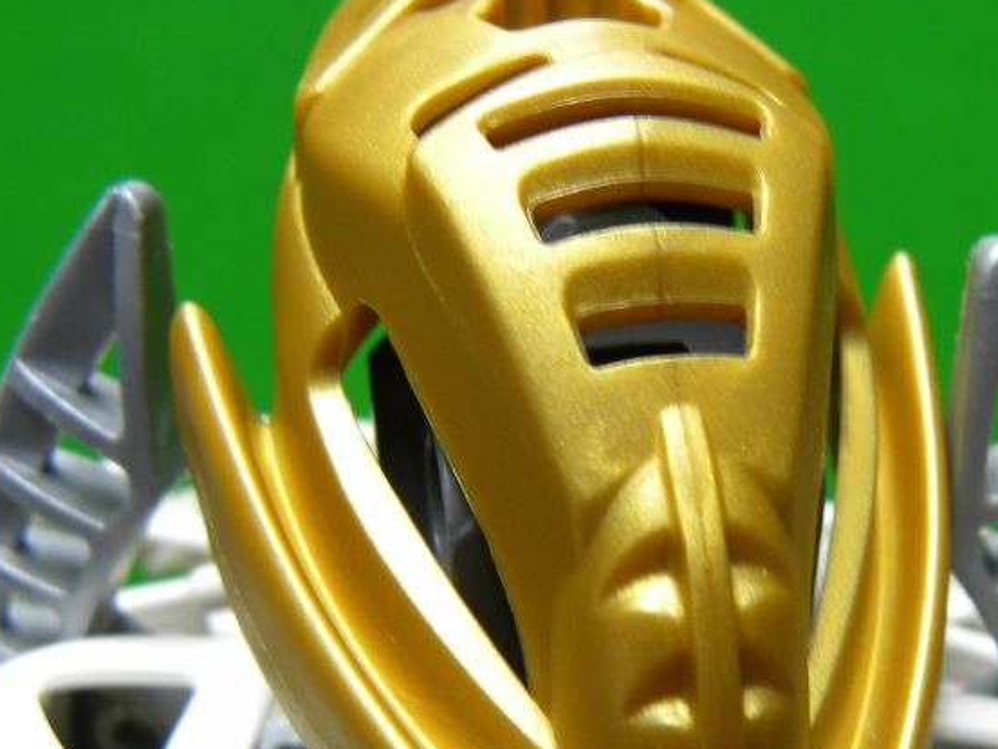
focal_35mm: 47
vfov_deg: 30.4
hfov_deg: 40.0
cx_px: 646
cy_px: 556
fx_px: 1355
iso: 100
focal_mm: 4.6
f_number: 2.8
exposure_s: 1/13.1
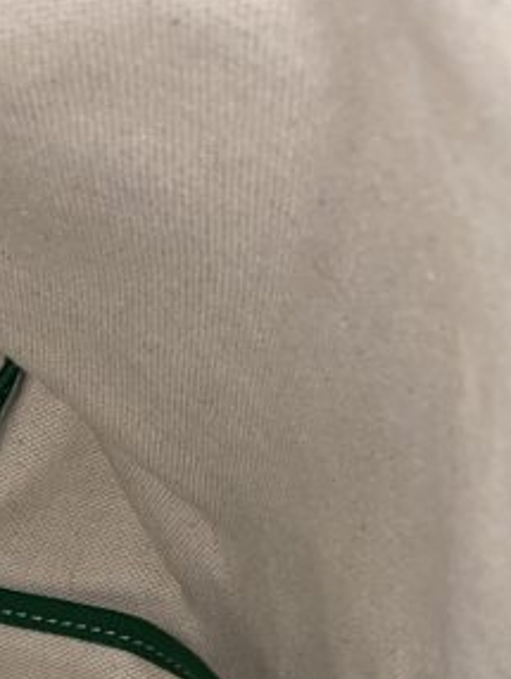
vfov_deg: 19.3
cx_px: -200
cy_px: 900
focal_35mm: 93
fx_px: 1828
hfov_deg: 15.0
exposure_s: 1/186
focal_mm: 4.25
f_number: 1.8
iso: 32
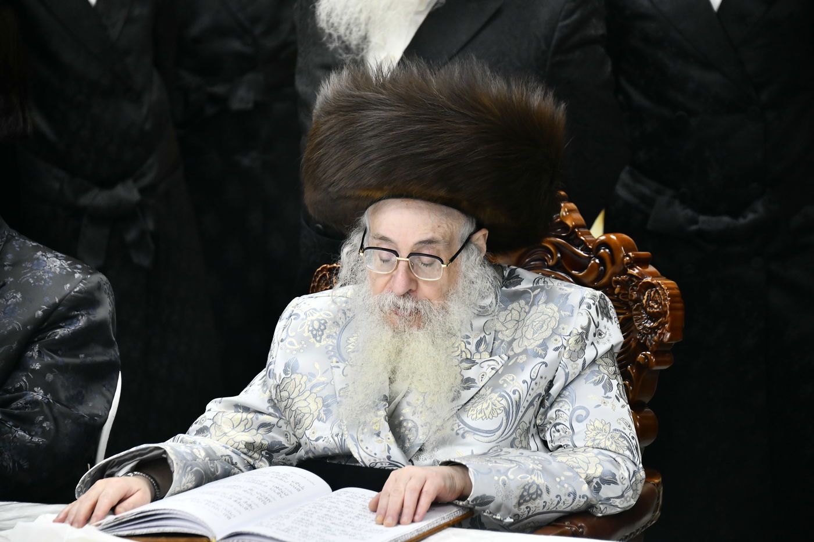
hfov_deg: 12.1
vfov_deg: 8.1
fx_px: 3843
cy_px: 271
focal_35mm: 170
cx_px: 407
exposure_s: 1/250
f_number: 5.6
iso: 1600
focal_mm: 170
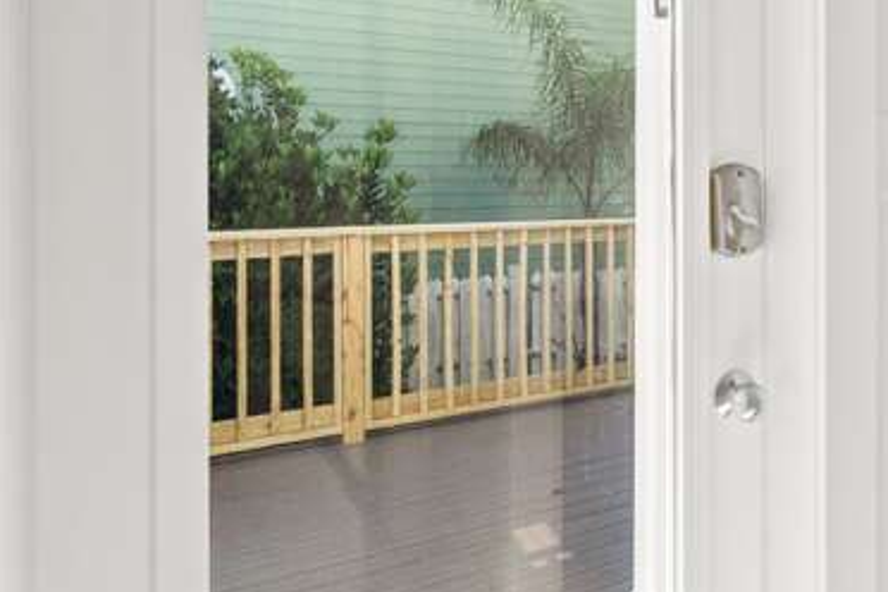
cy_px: 186
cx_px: 852
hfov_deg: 50.8
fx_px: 765
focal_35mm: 31
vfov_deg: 41.6
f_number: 9
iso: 400
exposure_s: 1/4
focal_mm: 10
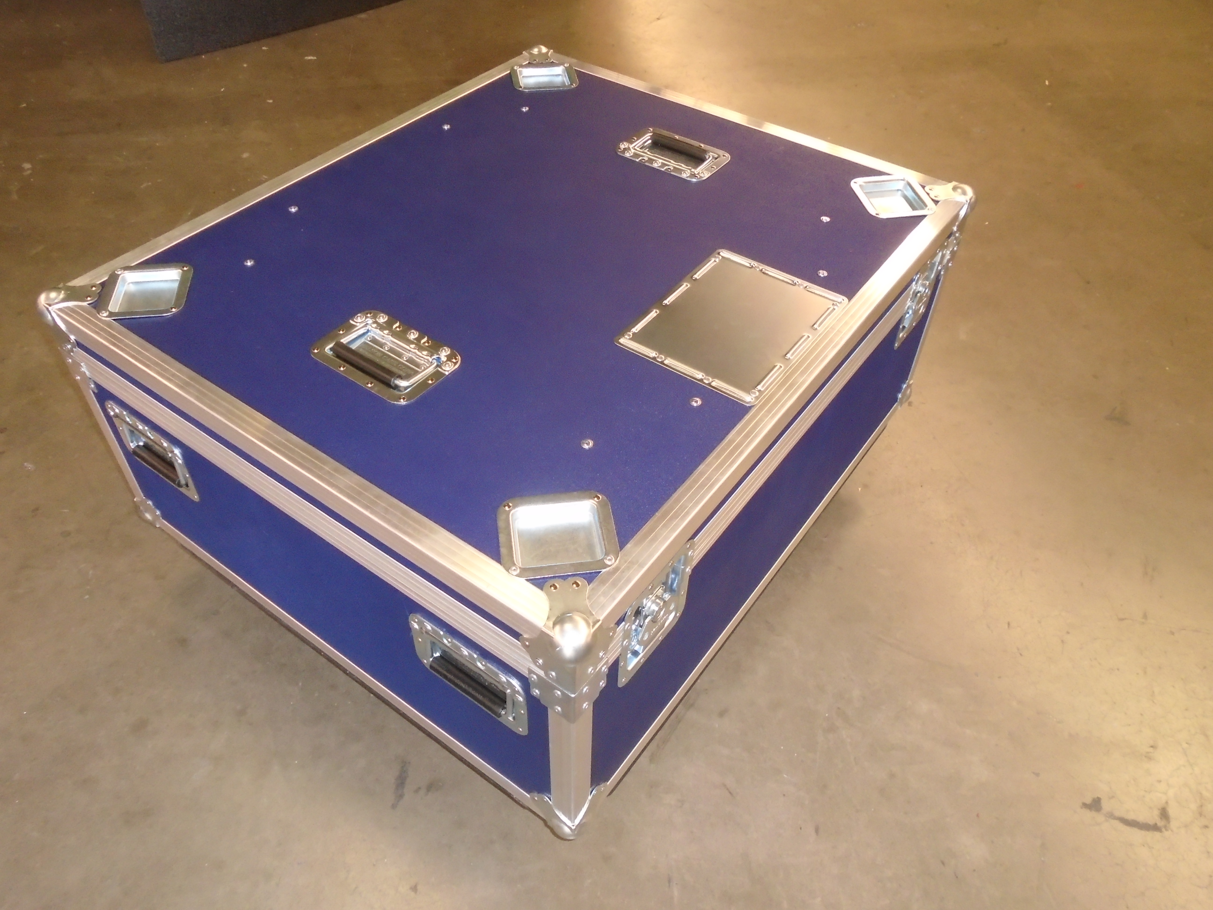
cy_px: 455
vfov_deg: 53.1
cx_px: 606
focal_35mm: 26
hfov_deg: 67.3
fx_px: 911
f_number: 3.2
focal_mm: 4.6
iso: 400
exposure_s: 1/30
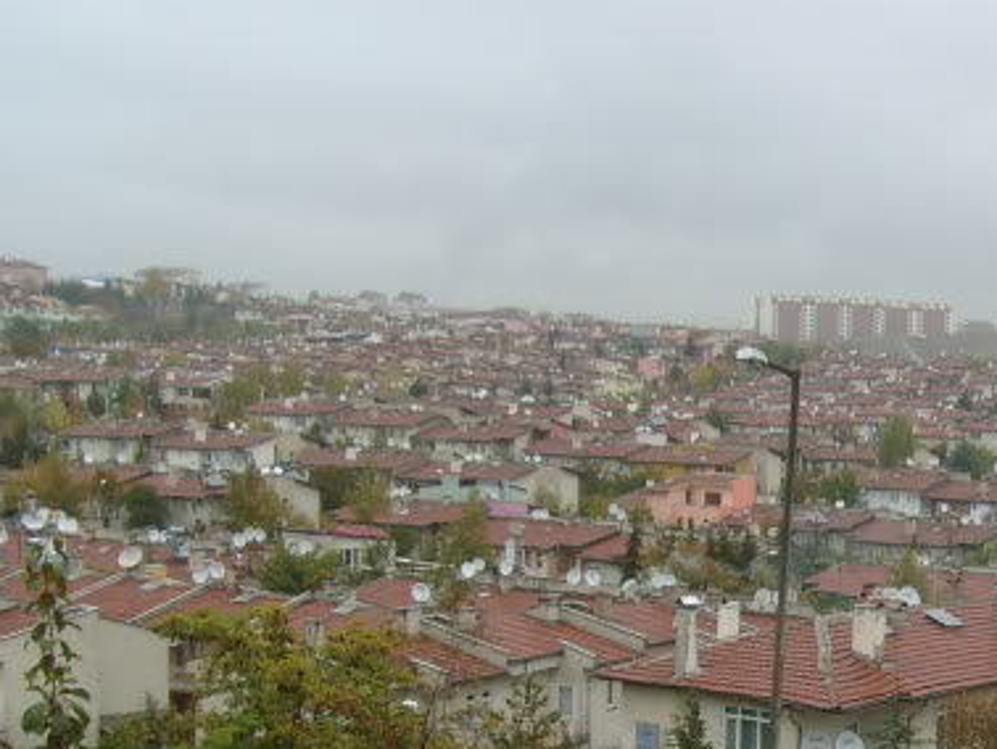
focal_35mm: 74
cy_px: 554
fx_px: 2133
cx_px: 884
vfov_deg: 19.8
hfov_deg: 25.5
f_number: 7.1
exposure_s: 1/90
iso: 80
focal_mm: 5.8
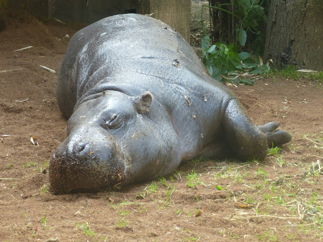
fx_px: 1325
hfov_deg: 13.9
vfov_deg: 10.4
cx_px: 162
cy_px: 121
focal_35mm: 142
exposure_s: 1/80
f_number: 5.3
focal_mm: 25.5
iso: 400
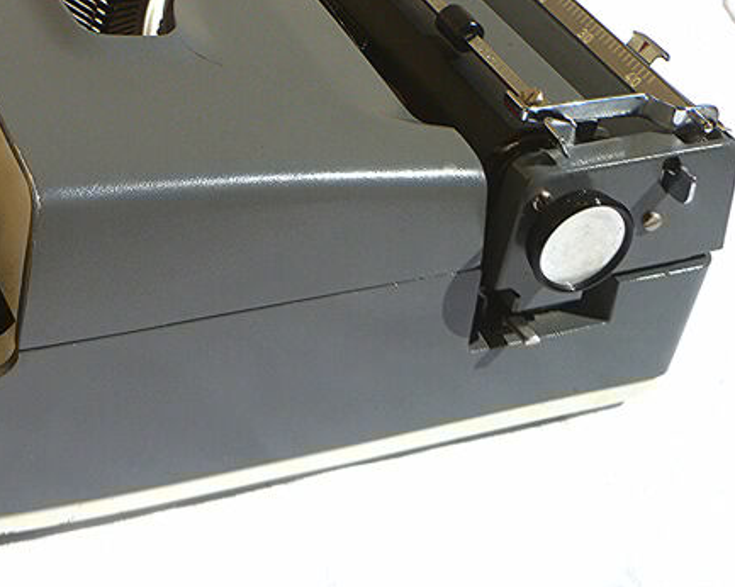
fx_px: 1609
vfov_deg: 20.5
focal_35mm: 74
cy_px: 126
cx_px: 114
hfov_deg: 25.2
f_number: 11
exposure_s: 1/200
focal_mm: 7.4
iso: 80
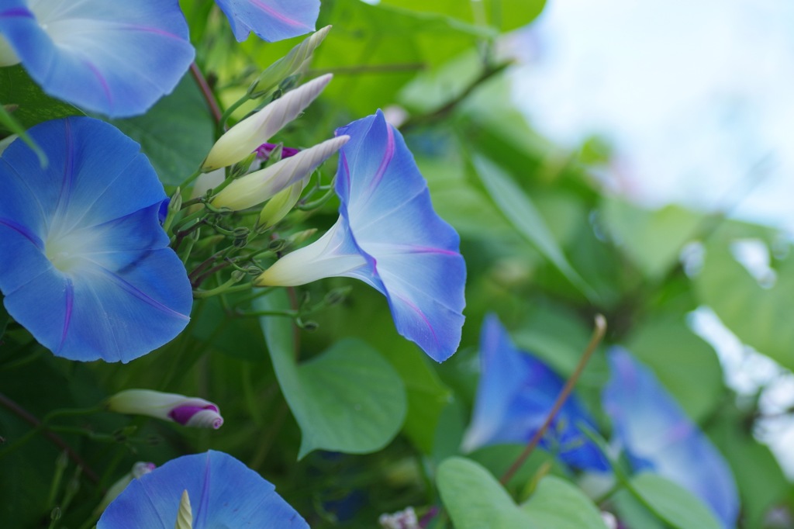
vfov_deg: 10.2
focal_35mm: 135
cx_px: 397
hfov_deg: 15.2
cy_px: 264
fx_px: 2976
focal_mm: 90
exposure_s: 1/320
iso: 200
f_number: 2.8
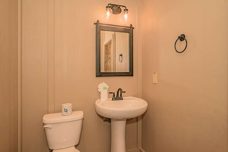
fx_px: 120
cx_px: 114
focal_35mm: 19
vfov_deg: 64.6
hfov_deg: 86.9
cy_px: 76
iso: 320
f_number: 7.1
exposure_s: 1/200
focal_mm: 19
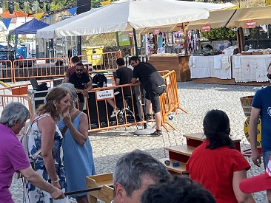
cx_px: 50
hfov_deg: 22.4
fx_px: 674
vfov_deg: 17.0
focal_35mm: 86
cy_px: 25
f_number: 1.5
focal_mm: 5.7
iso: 50
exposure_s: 1/1869
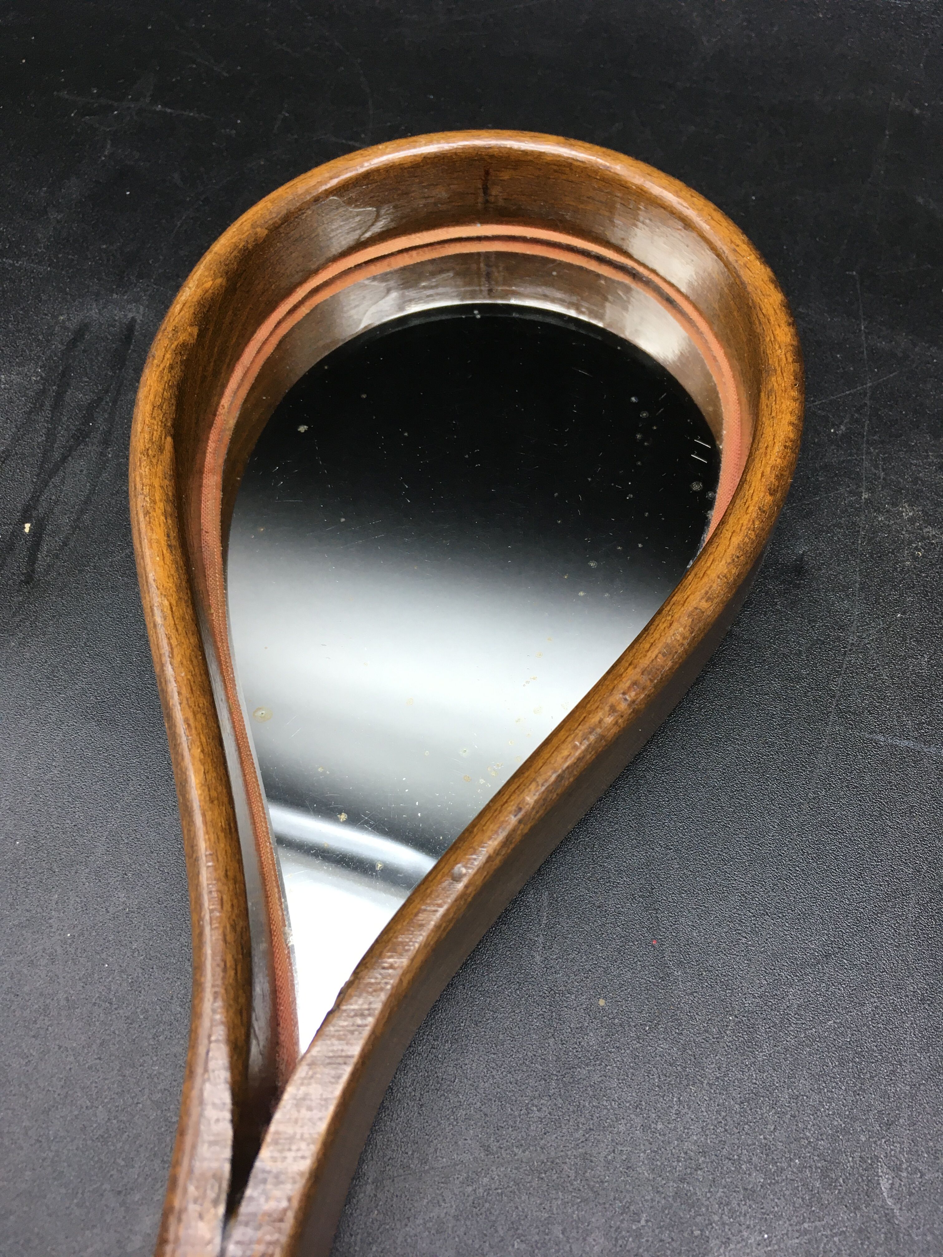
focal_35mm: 29
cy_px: 628
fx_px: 1053
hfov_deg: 48.2
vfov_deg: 61.7
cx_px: 472
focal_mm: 4.15
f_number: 2.2
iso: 25
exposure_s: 1/33
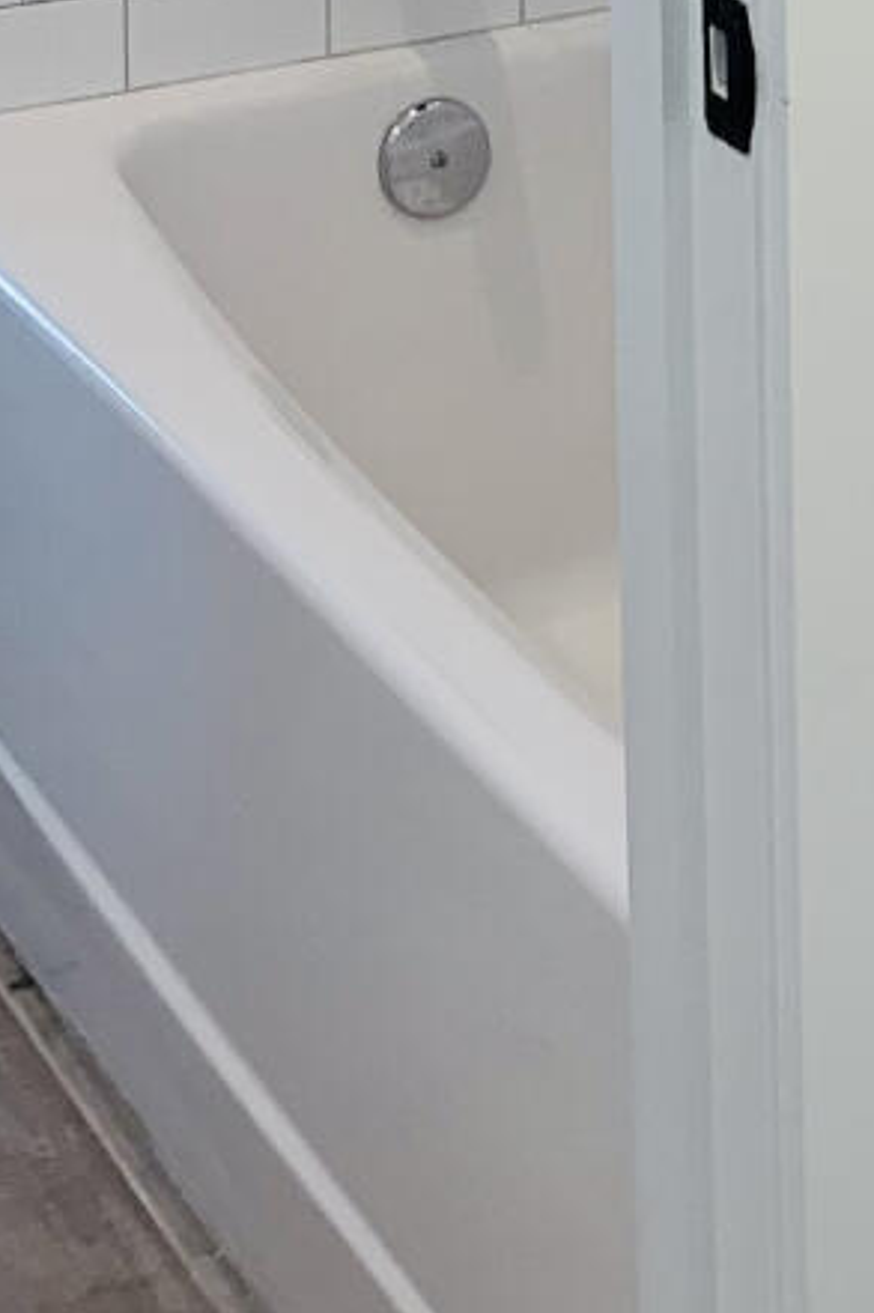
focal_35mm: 123
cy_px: -925
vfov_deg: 14.9
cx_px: 1107
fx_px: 4482
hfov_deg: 10.9
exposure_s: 1/120
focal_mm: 4.25
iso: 64
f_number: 1.8
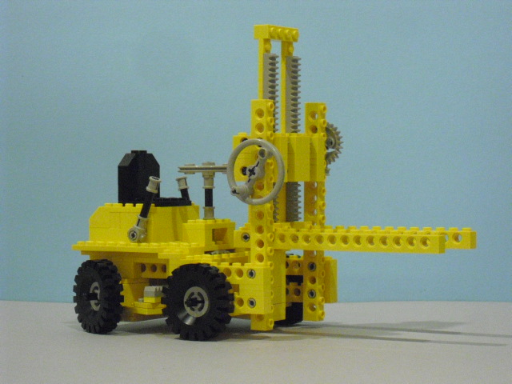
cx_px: 256
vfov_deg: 13.8
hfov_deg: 18.4
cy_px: 192
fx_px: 1583
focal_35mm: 107
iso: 800
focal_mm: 18.9
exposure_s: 1/15
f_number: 5.6
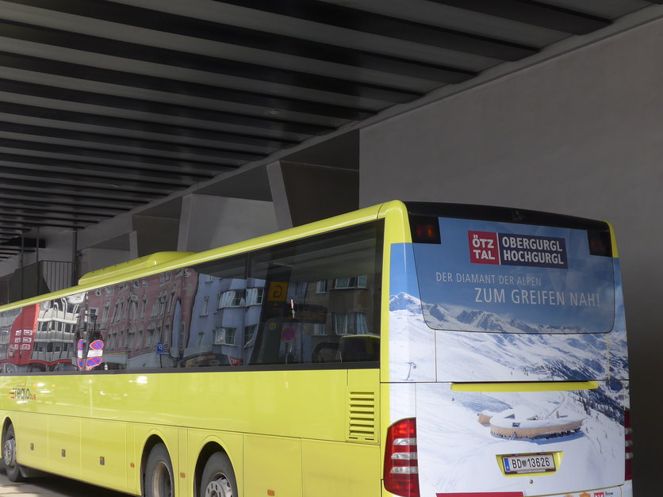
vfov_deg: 26.1
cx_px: 317
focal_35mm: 56
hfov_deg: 34.3
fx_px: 1073
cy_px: 292
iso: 80
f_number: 2.8
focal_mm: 8
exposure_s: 1/200
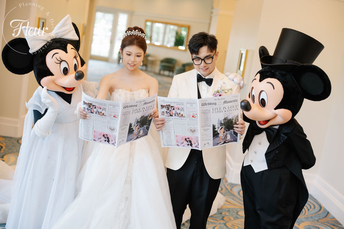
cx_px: 172
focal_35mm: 50
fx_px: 478
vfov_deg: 27.0
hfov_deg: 39.6
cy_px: 114
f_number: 2
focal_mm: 50
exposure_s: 1/200
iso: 400
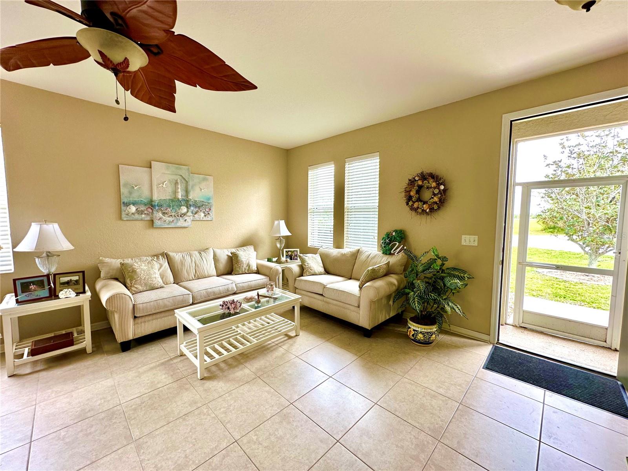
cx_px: 314
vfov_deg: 85.7
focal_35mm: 14
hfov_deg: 102.1
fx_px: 254
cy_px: 236
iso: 80
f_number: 2.2
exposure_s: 1/99
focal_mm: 2.22
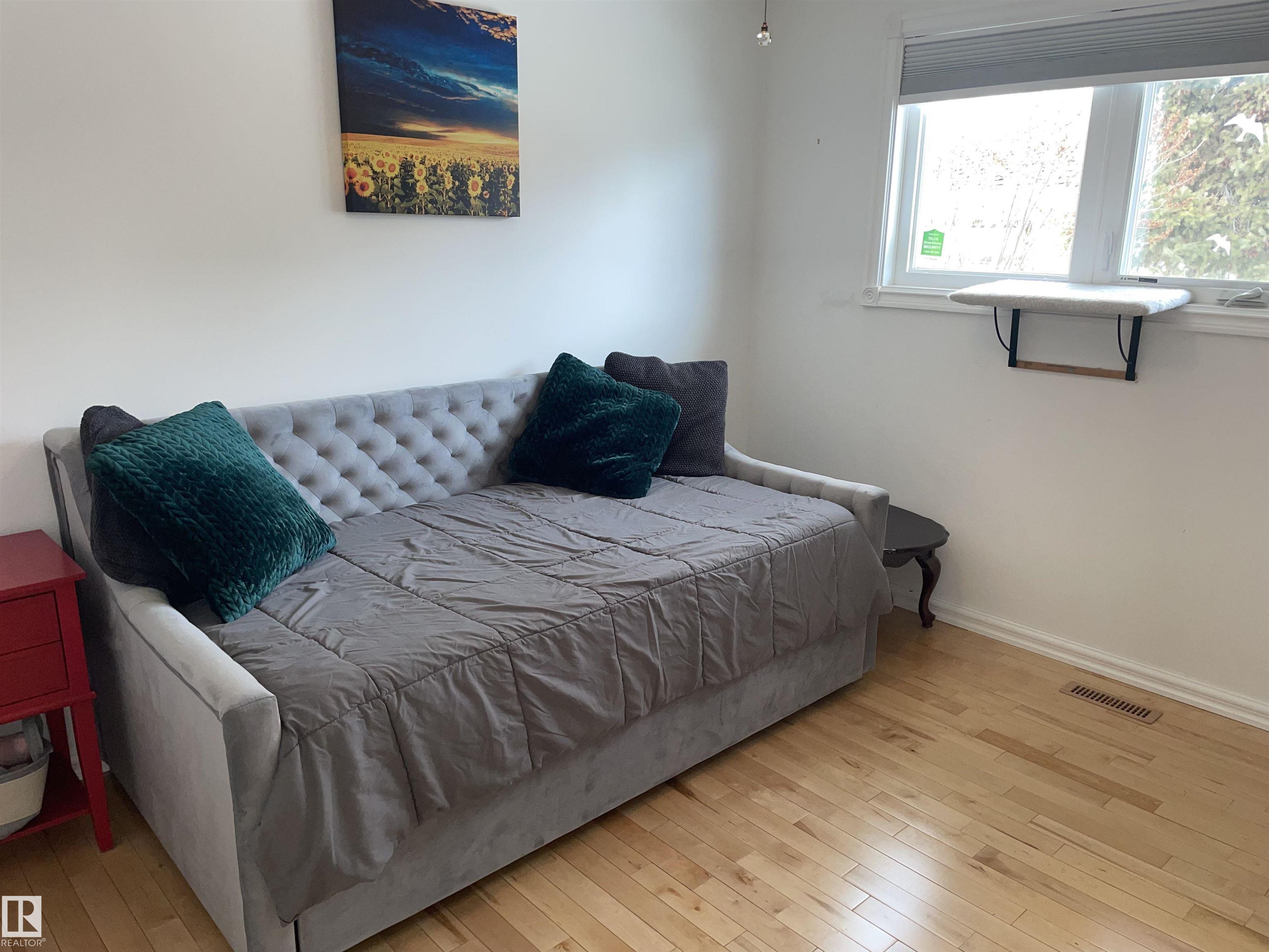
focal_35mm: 26
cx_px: 634
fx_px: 953
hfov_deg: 67.3
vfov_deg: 53.1
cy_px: 476
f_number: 1.6
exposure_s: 1/120
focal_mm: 4.2
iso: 50
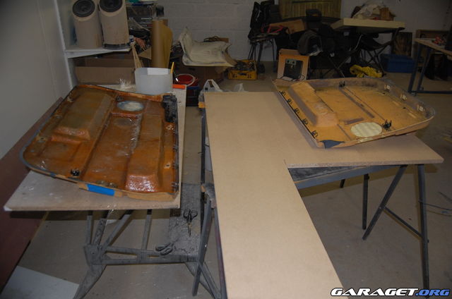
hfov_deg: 67.5
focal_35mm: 27
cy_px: 150
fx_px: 338
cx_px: 226
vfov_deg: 47.7
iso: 400
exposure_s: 1/60
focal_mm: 18
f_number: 3.5
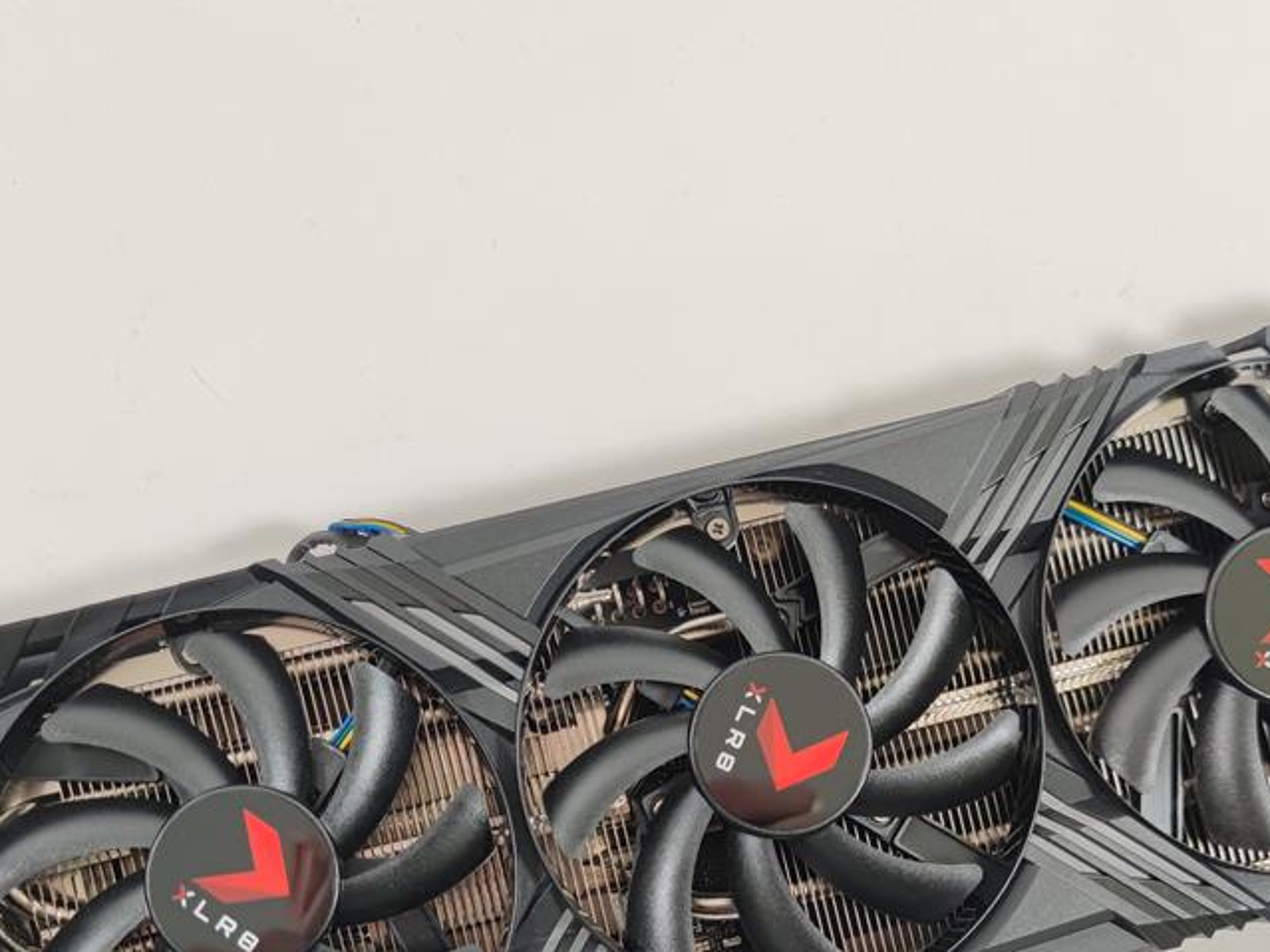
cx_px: 647
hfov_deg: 40.4
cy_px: 800
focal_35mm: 47
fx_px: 1724
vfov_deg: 29.9
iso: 78
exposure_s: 1/100
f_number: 1.85
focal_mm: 6.78
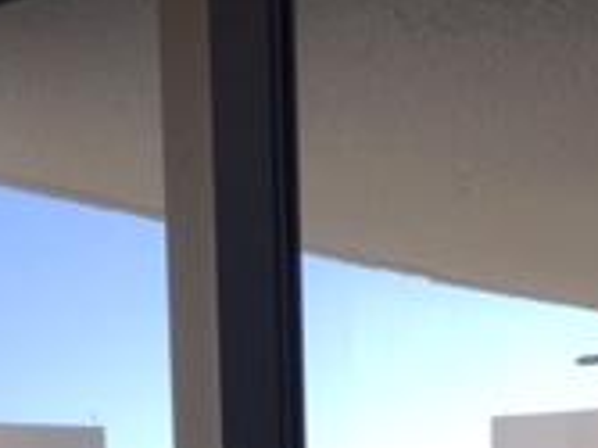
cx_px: 193
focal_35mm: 111
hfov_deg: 17.7
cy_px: 846
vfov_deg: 12.1
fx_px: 1916
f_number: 2.2
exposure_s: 1/412
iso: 32
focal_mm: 4.15
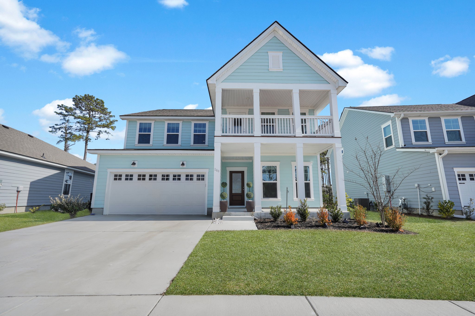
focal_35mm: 16
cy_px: 158
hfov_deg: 96.7
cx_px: 238
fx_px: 211
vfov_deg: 73.7
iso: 320
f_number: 9
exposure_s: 1/200
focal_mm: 16
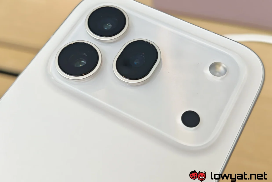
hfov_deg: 41.1
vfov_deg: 28.1
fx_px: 363
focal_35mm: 48
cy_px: 83
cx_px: 136
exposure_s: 1/50
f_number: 1.6
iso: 80
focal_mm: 5.4
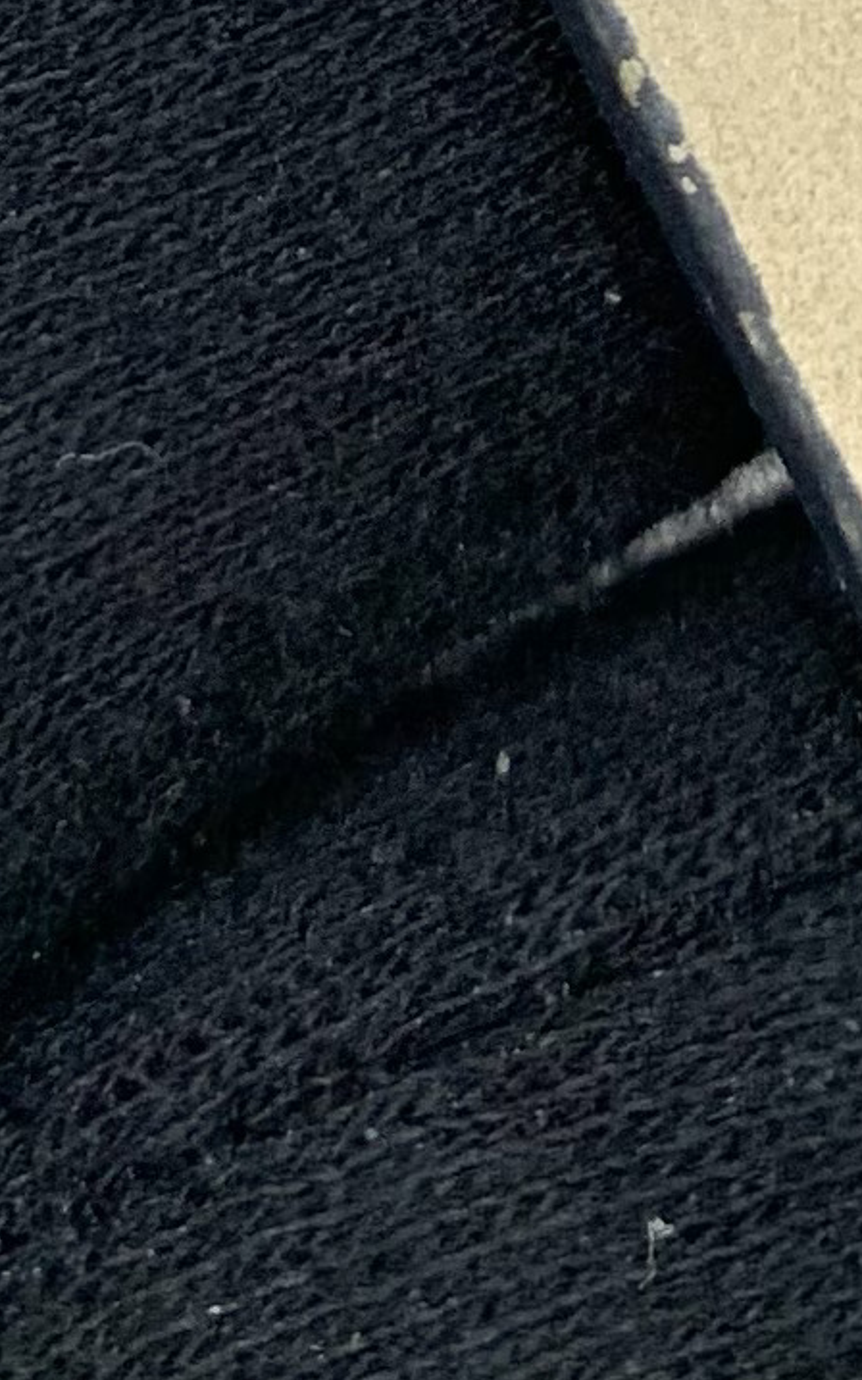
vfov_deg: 11.4
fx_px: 5827
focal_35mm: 155
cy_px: -1840
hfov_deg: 8.4
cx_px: 841
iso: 40
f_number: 1.8
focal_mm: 4.25
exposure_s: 1/122
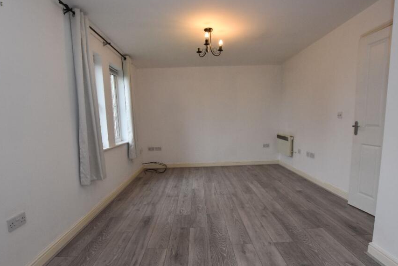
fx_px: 199
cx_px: 195
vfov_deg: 67.1
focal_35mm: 18
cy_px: 153
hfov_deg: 90.0
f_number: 4.5
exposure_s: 1/160
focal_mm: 10
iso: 800
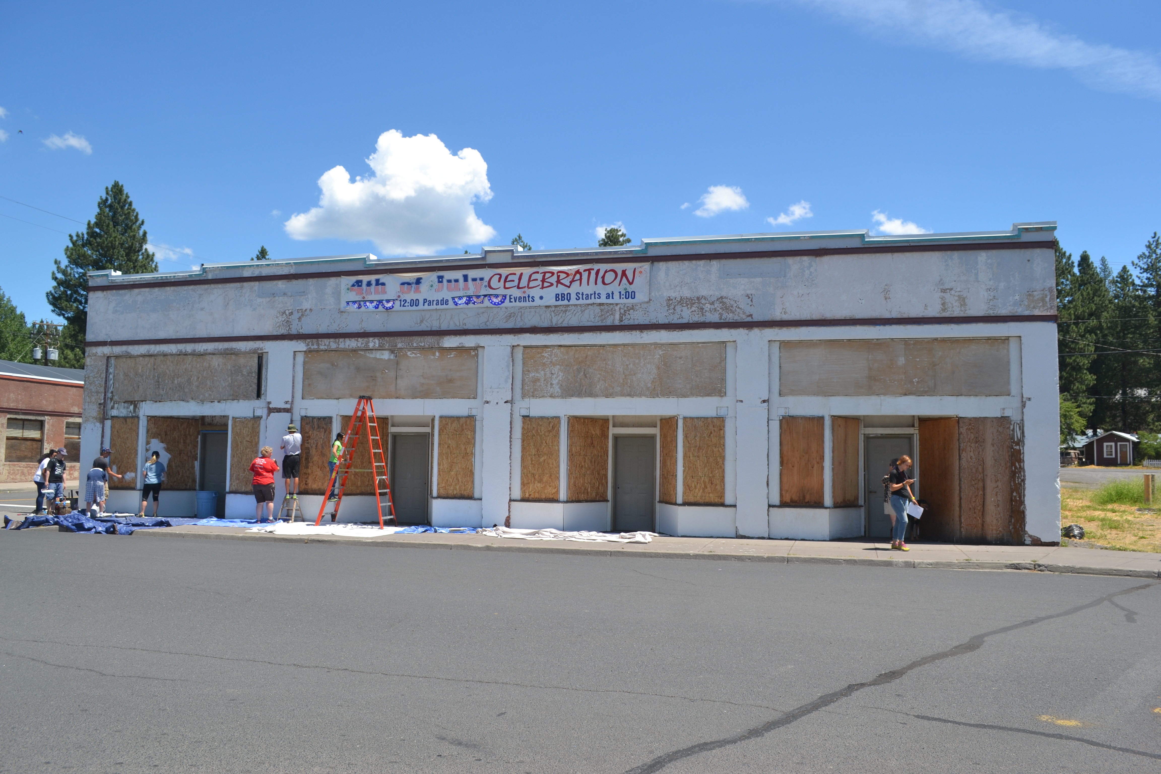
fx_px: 871
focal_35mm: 27
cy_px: 387
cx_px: 580
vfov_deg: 47.9
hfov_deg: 67.4
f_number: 8
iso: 100
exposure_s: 1/250
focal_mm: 18
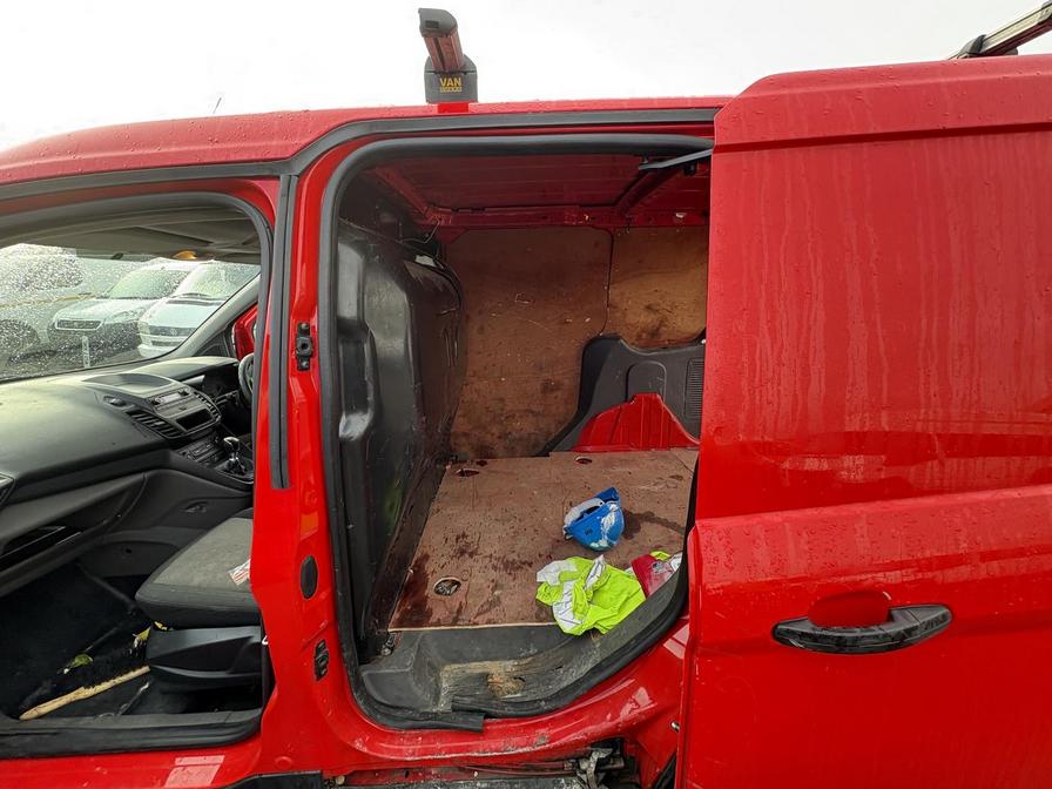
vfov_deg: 85.7
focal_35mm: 14
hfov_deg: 102.1
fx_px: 425
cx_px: 526
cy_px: 394
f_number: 2.2
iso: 125
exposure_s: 1/99
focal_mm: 2.22
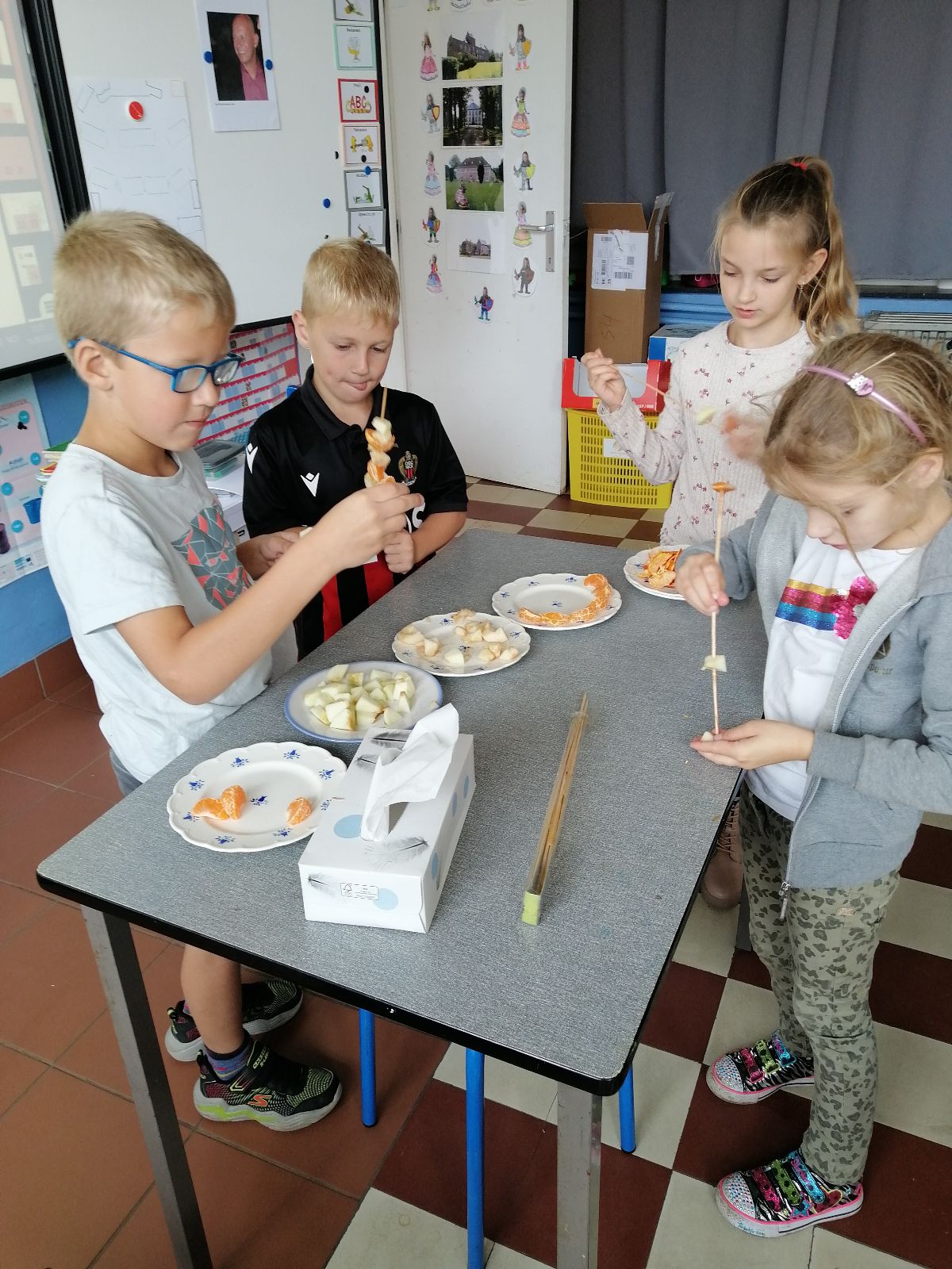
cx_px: 476
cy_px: 634
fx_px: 953
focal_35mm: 26
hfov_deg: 53.1
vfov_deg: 67.3
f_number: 1.8
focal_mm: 3.95
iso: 64
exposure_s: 1/33.3
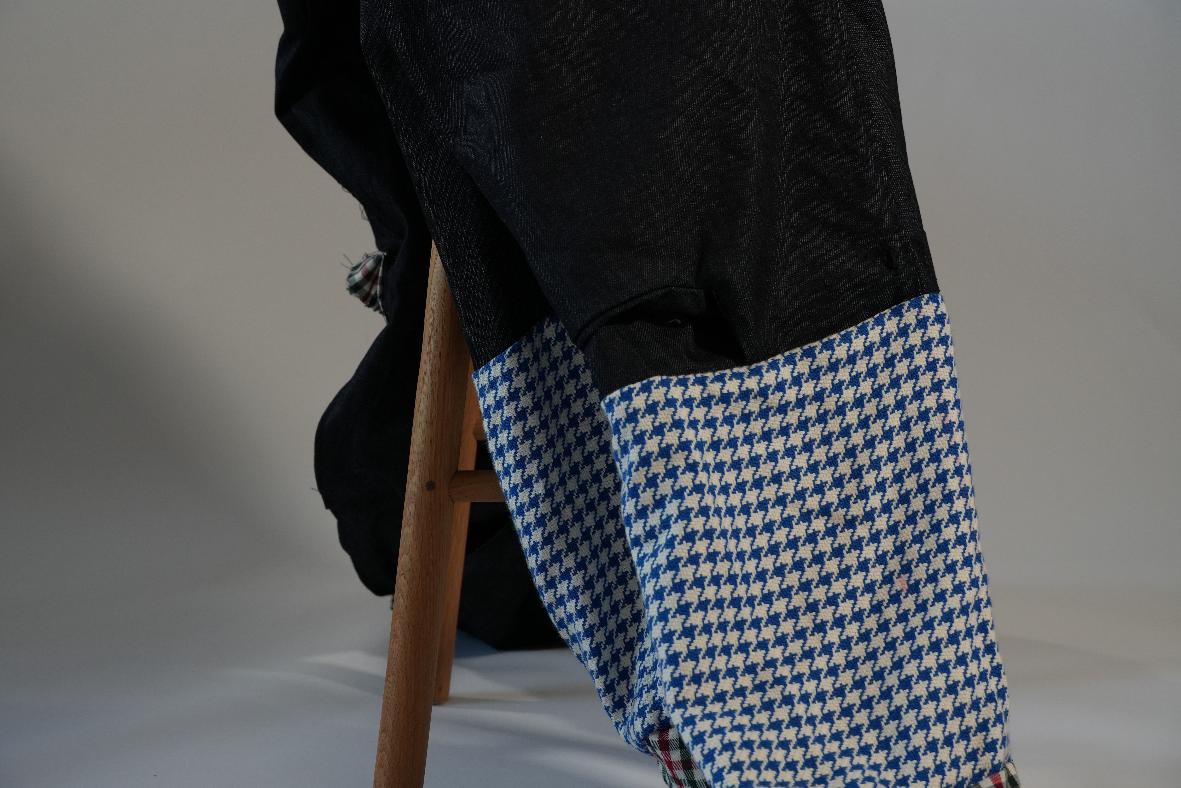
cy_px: 389
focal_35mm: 75
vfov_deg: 18.3
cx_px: 585
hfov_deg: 27.2
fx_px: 2444
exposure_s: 1/30
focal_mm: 49
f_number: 6.3
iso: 500
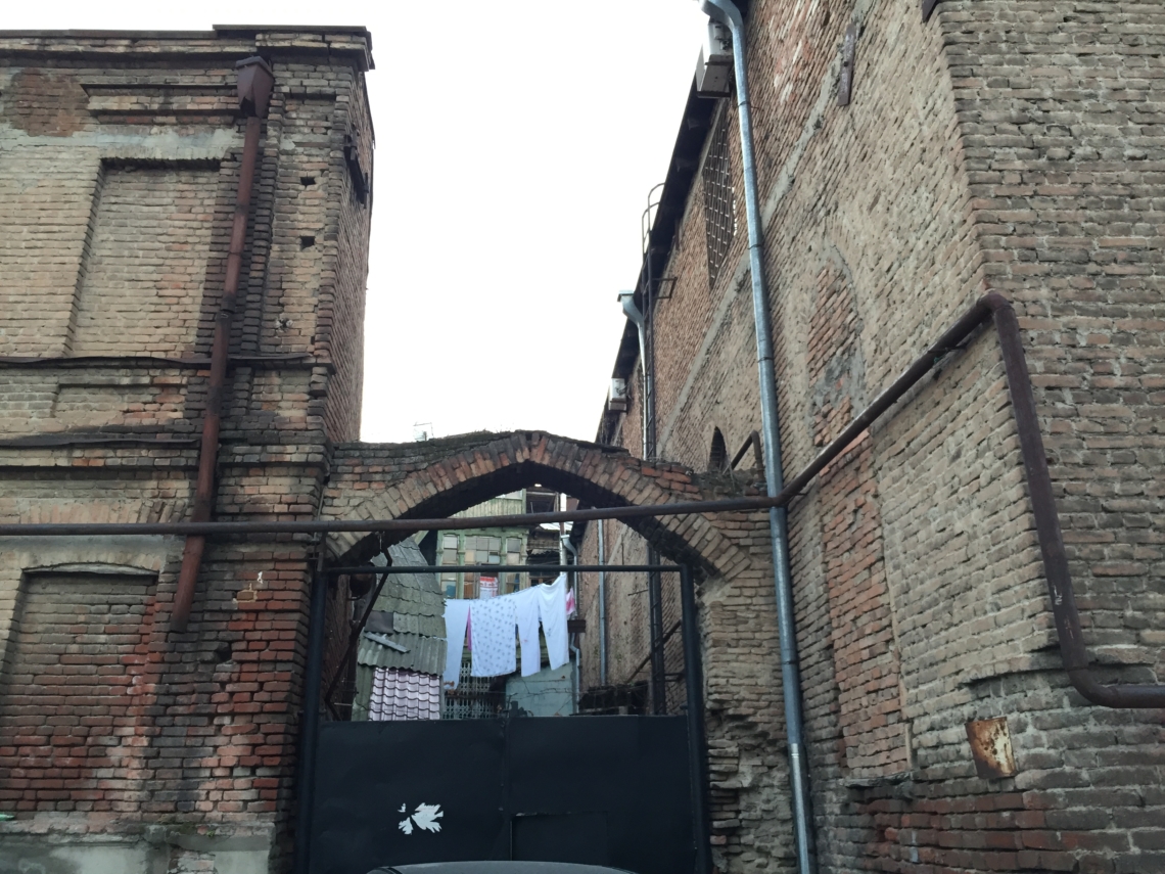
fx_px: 976
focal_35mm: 29
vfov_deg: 48.2
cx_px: 582
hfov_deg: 61.7
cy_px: 437
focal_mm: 4.15
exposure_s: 1/33
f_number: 2.2
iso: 100
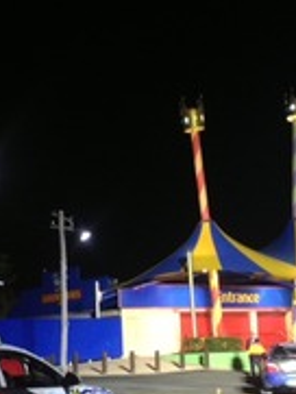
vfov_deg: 26.4
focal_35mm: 73
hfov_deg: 20.2
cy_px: 285
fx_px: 831
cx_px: 120
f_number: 2.4
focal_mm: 4.13
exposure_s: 1/20
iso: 200
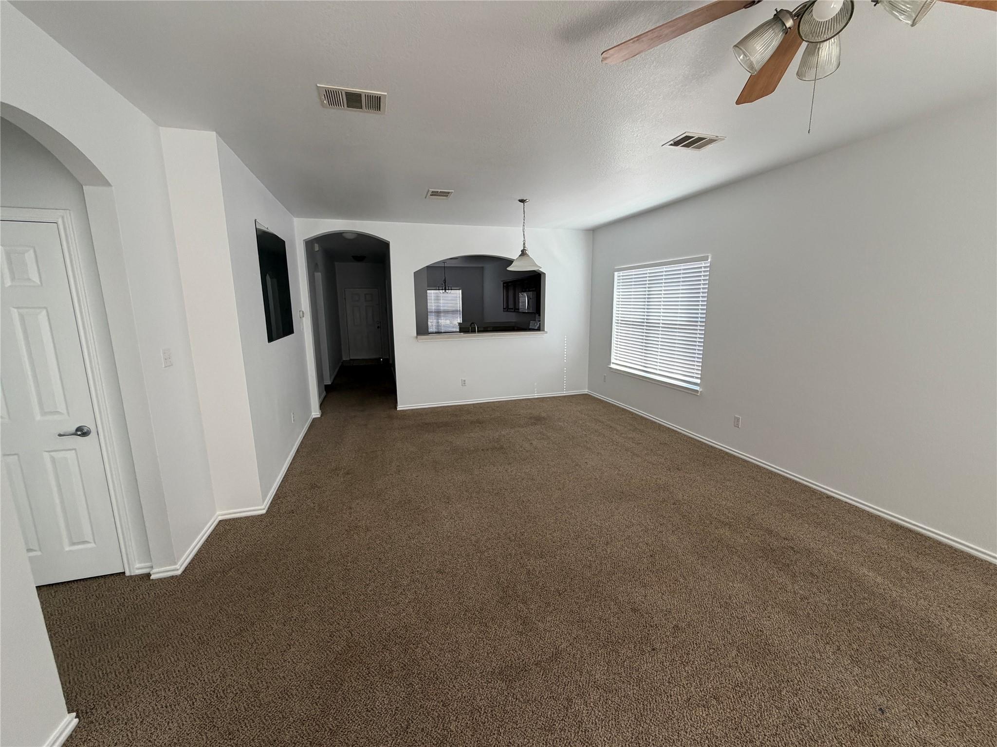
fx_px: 403
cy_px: 374
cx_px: 498
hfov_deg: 102.1
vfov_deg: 85.7
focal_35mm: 14
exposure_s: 1/121
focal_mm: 2.22
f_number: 2.2
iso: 200
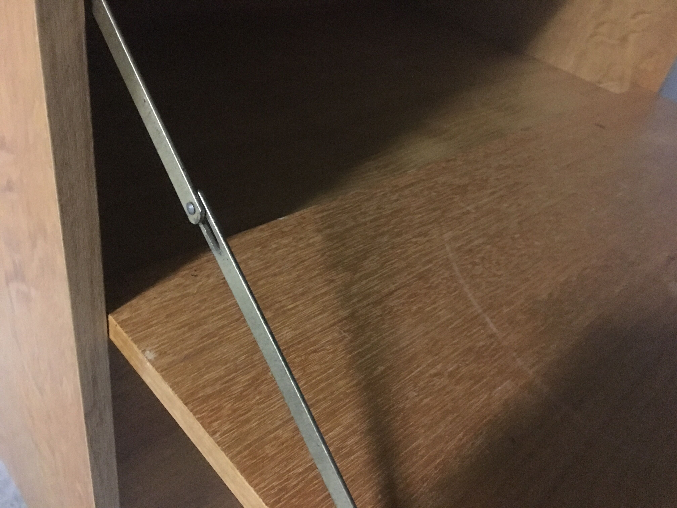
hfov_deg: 61.7
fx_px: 567
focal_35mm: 29
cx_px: 338
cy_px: 254
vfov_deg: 48.2
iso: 200
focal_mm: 4.15
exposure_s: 1/4
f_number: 2.2
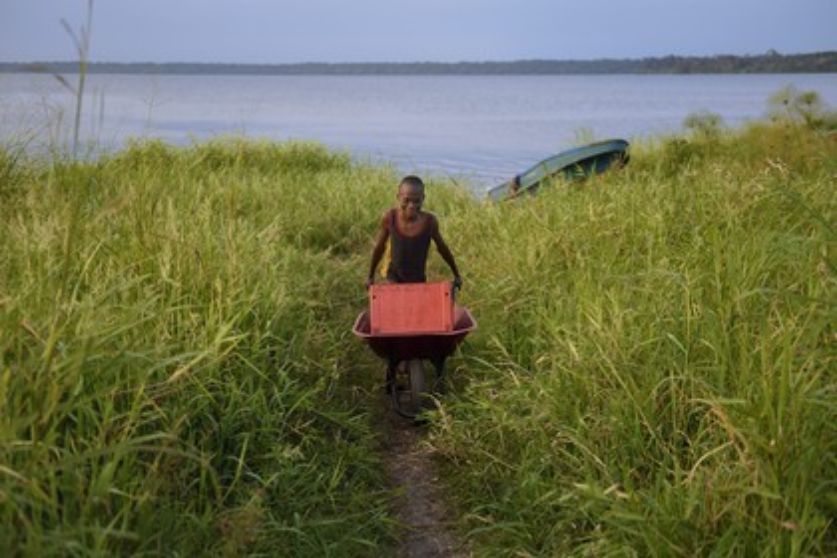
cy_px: 279
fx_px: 1046
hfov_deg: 43.6
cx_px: 418
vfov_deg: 29.9
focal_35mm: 45
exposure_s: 1/320
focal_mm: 45
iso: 200
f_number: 2.8
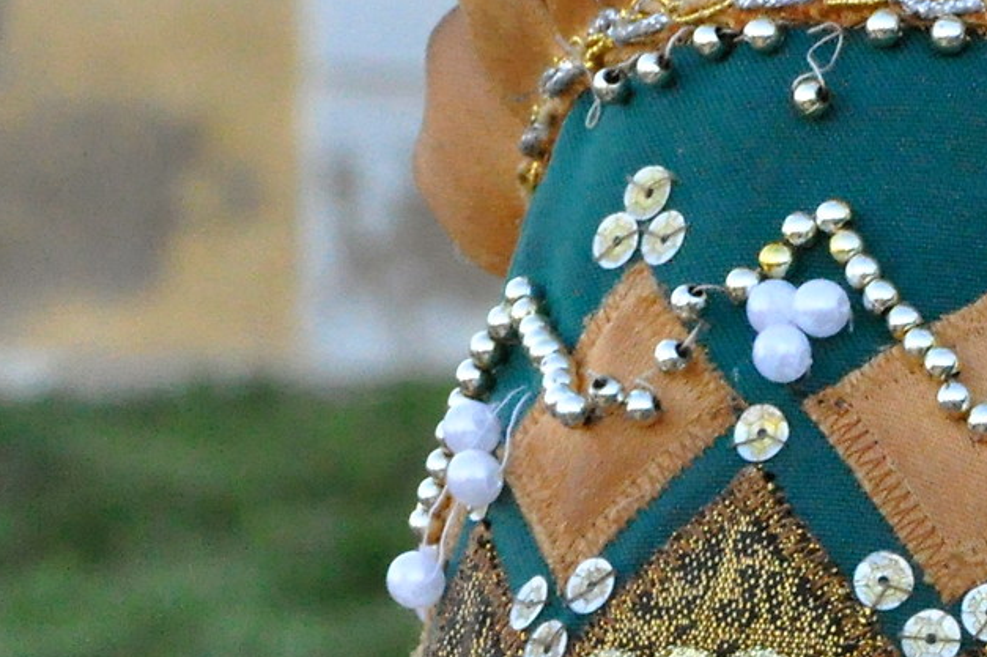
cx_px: 1354
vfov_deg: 3.0
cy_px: 1152
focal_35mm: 459
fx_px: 12574
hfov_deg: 4.5
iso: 3200
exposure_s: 1/250
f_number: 18
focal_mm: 80
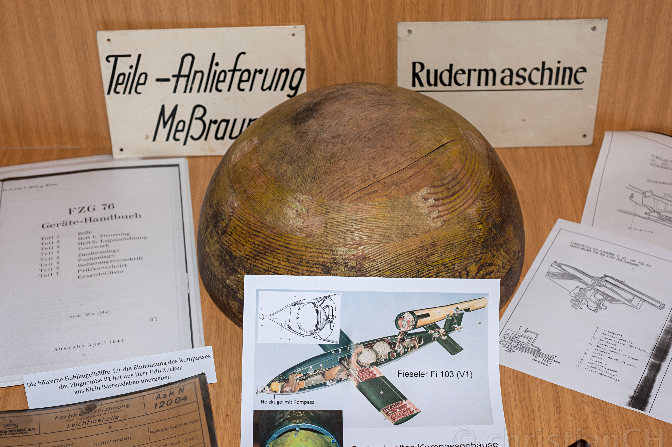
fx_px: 1082
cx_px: 325
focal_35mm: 58
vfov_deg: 23.4
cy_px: 226
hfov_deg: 34.5
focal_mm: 55
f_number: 11
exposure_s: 1/30
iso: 400
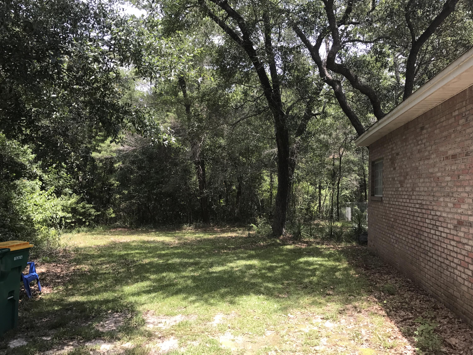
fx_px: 383
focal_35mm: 28
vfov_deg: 49.7
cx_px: 236
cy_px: 178
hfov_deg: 63.4
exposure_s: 1/501
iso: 20
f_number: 1.8
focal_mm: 3.99
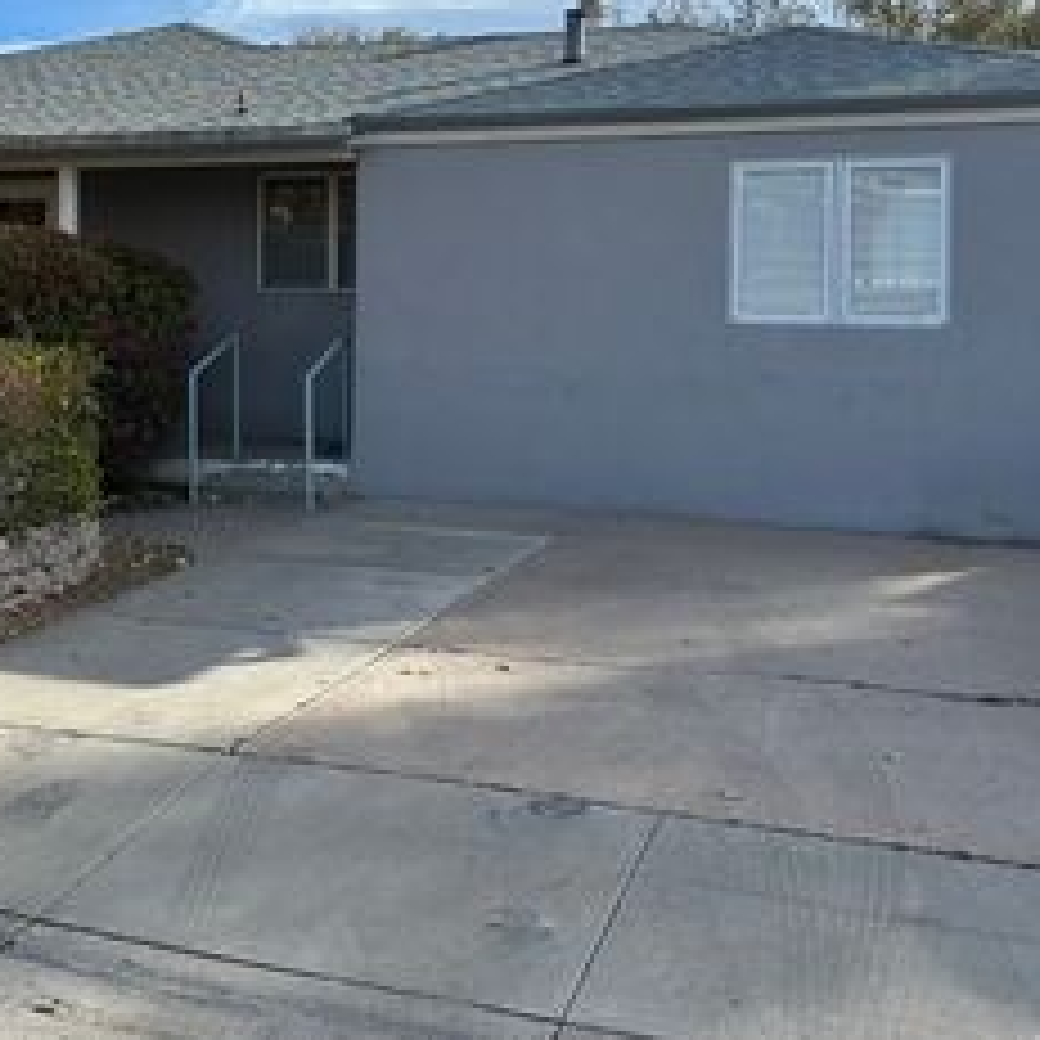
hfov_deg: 36.2
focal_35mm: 46
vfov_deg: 36.2
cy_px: 295
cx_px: 302
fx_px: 1564
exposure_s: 1/2882
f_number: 1.78
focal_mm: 6.86
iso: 80
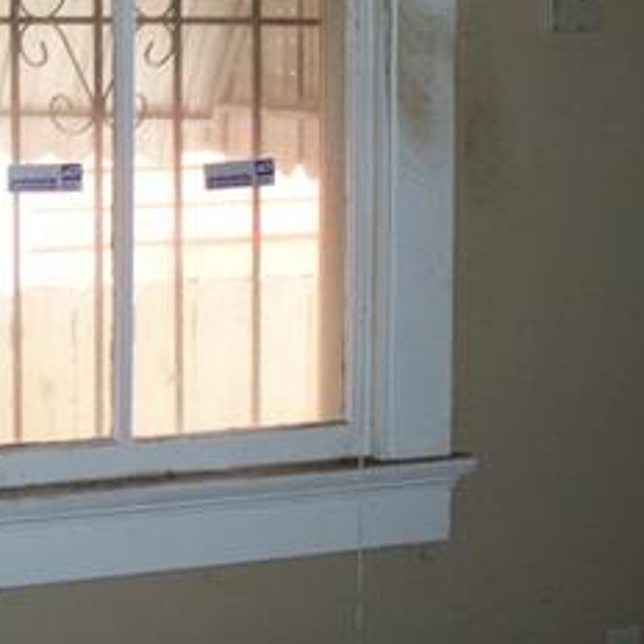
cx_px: 69
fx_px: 1642
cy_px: 164
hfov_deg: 21.7
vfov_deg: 22.0
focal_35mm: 78
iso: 160
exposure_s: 1/30
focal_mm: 5.7
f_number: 2.9
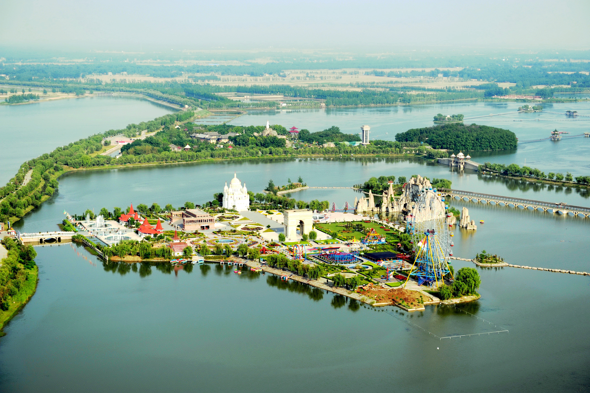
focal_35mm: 70
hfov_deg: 28.9
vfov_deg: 19.4
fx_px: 1146
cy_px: 196
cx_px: 295
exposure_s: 1/1600
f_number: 4.5
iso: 200
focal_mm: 70
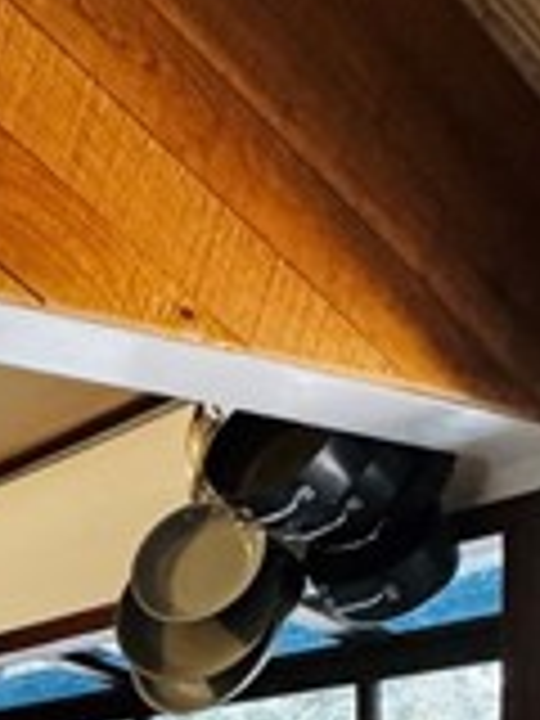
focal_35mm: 56
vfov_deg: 28.0
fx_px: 1165
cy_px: 954
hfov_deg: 19.6
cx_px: -423
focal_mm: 2.22
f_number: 2.2
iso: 640
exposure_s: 1/60
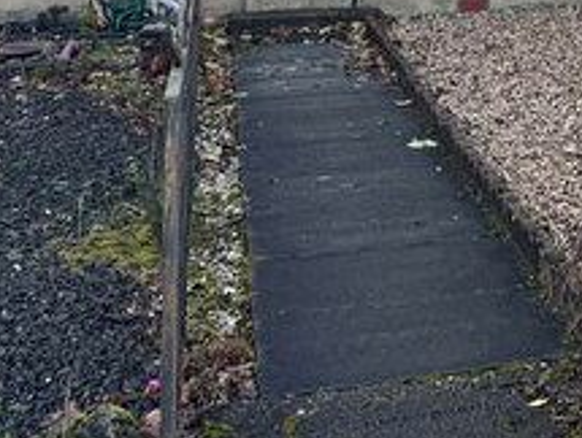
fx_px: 1314
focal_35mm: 78
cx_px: 723
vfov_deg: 17.5
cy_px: -172
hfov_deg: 22.7
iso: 80
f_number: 1.78
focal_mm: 6.76
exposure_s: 1/503
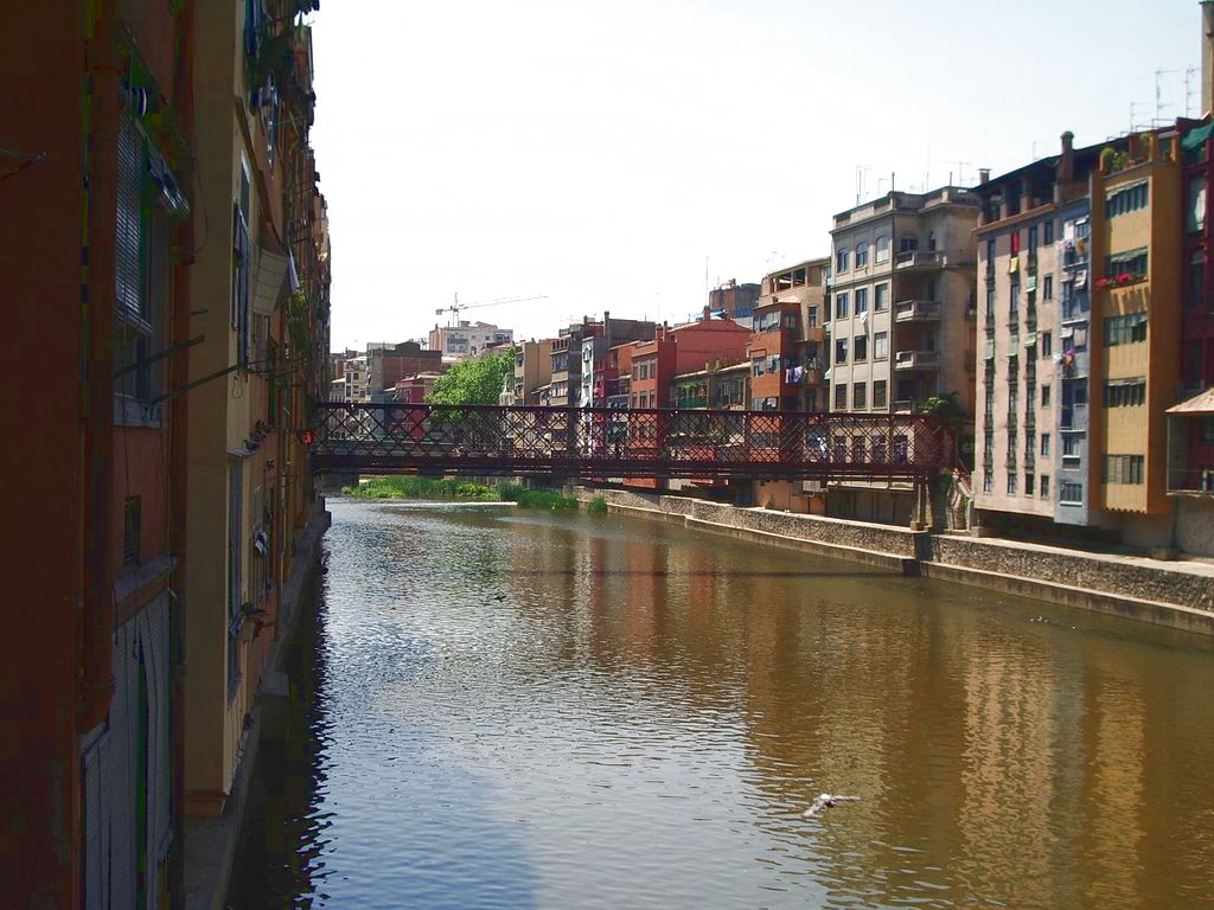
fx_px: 1754
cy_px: 455
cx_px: 607
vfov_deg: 29.1
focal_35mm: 50
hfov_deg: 38.2
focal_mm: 8.2
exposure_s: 1/400
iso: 50
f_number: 5
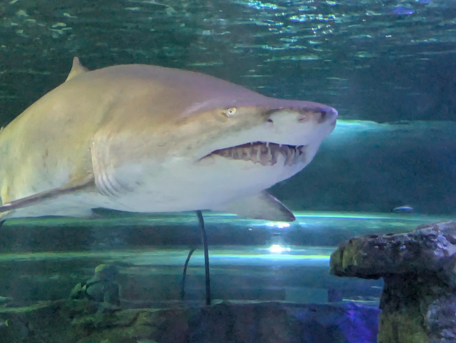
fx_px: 896
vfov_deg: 21.6
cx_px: 245
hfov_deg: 28.5
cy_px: 150
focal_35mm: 68
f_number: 1.89
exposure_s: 1/100
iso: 2310
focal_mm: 5.43
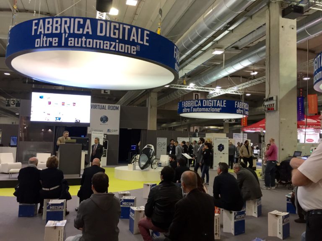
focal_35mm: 29
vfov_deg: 48.2
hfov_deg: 61.7
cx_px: 161
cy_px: 120
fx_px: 270
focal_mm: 4.15
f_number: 2.2
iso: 40
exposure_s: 1/30
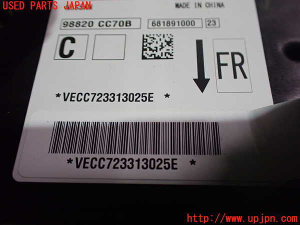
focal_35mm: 30
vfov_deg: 46.8
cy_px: 112
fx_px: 260
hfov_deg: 60.0
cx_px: 150
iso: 800
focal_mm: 5.4
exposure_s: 1/100
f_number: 2.3
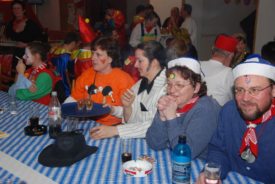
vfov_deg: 26.6
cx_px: 138
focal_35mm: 51
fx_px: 390
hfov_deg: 38.8
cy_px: 92
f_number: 5.6
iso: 400
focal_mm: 34
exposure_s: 1/60
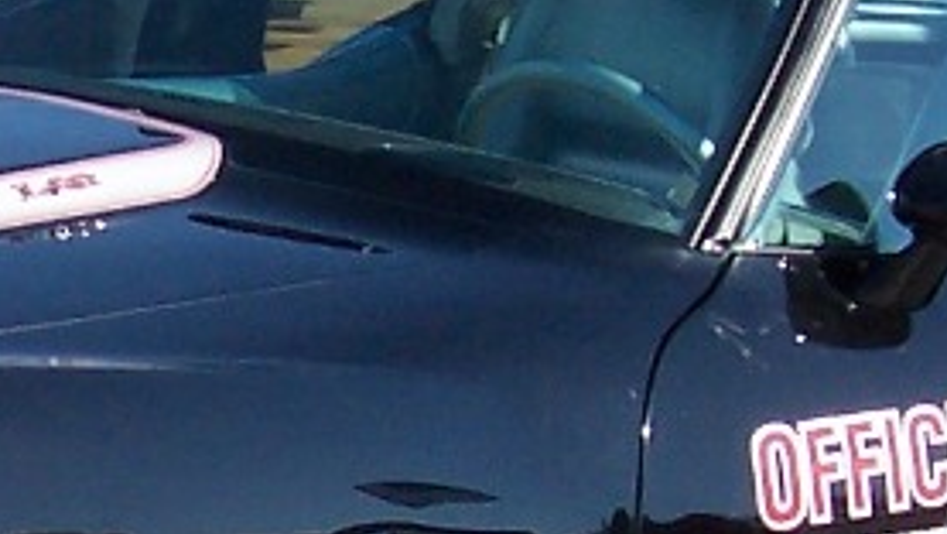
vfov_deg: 6.5
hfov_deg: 11.4
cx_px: -62
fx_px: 4697
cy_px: 527
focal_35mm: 187
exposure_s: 1/350
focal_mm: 5.5
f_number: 4
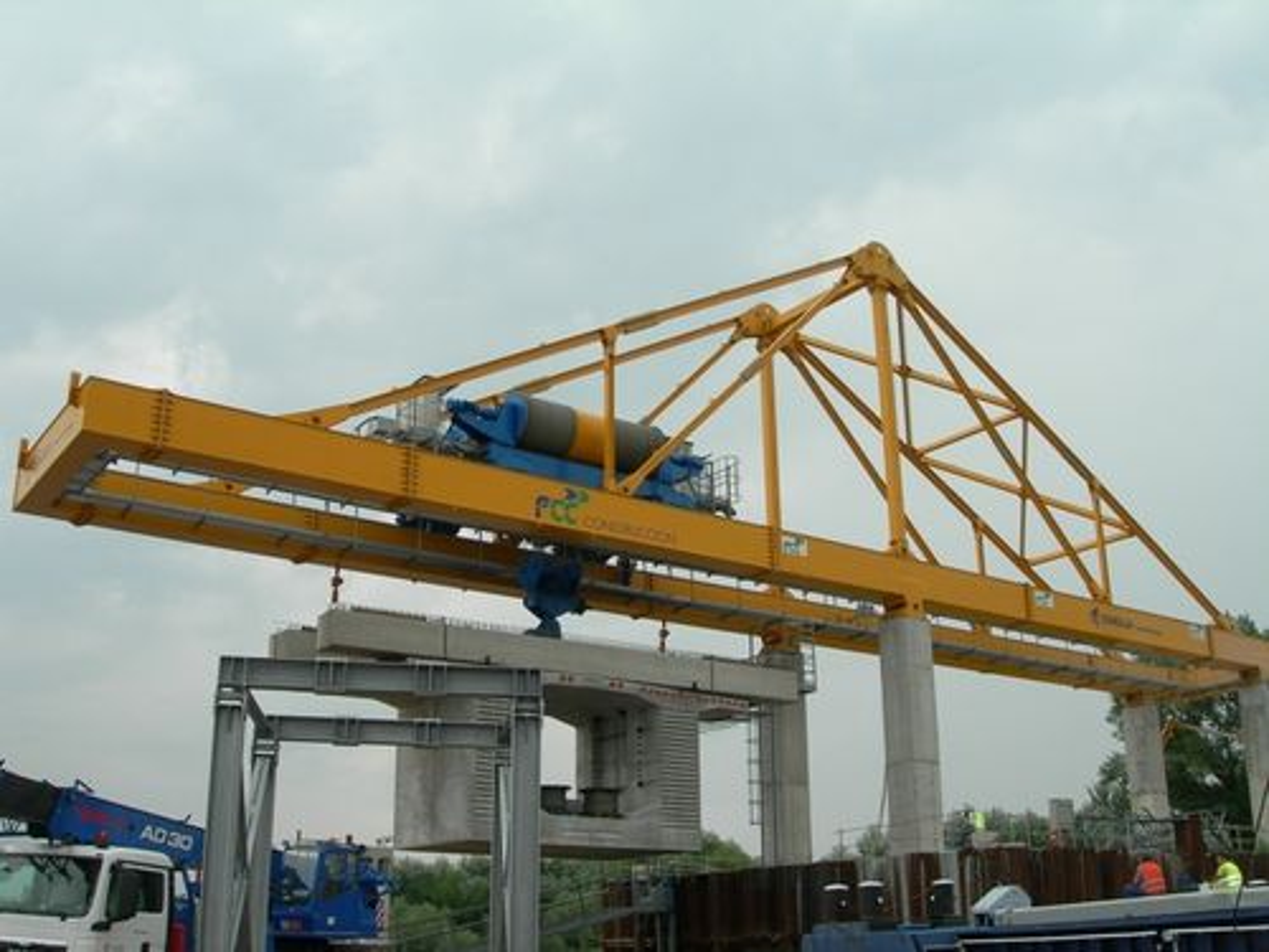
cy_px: 476
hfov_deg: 49.0
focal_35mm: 38
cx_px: 634
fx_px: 1393
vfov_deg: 37.7
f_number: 4.8
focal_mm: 7.8
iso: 50
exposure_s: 1/328
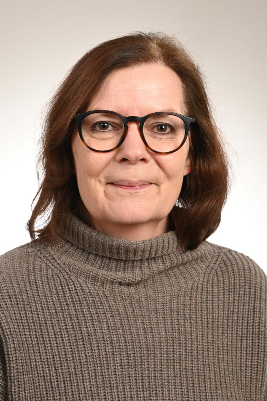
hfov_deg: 20.6
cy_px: 200
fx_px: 735
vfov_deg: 30.5
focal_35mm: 66
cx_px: 134
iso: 125
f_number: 8
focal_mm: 66
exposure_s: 1/160
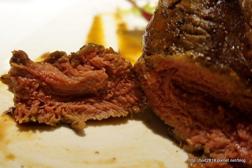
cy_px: 84
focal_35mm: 40
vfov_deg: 33.1
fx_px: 284
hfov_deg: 47.9
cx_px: 126
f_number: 4.5
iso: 1250
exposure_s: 1/60
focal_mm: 27
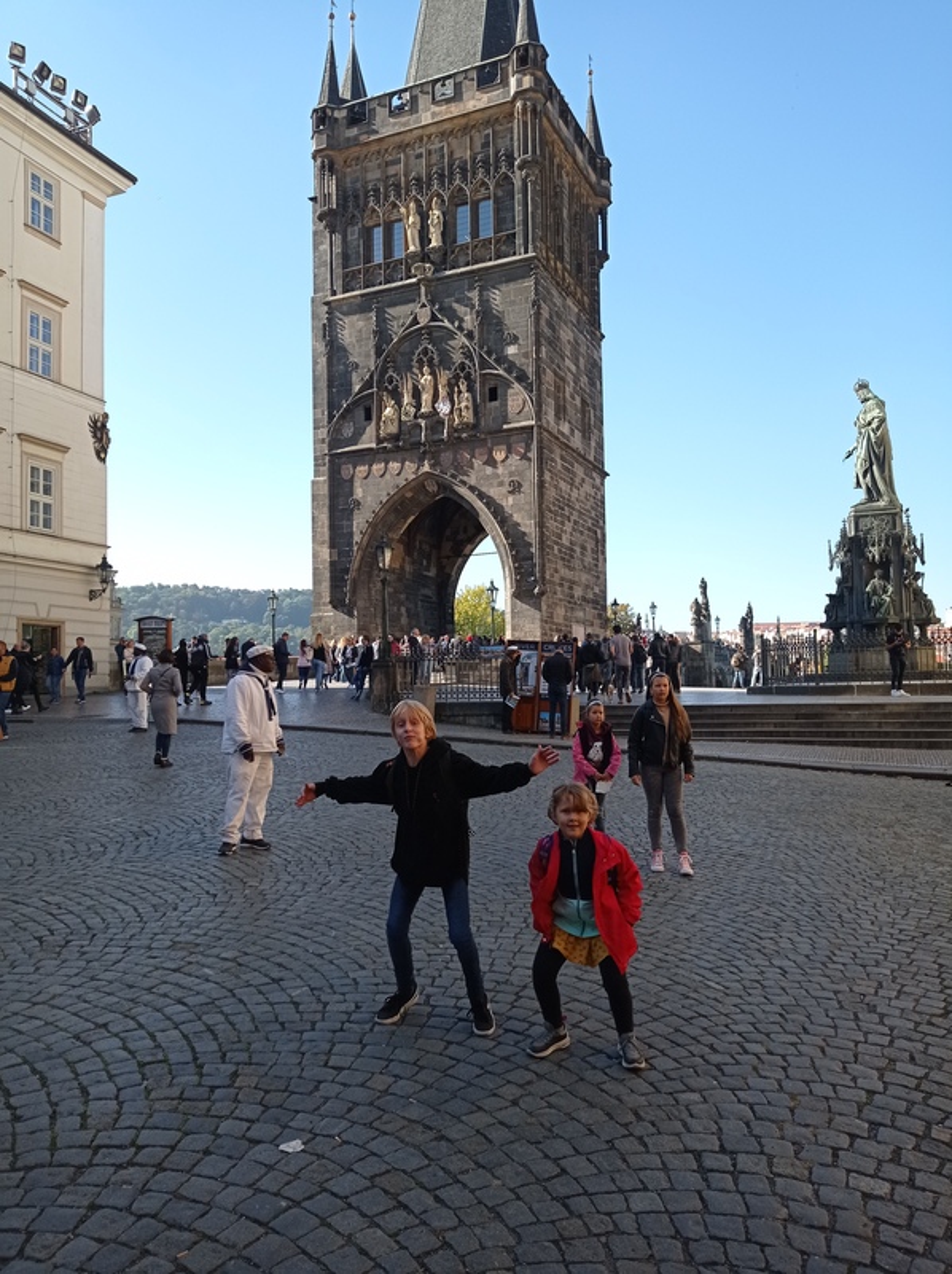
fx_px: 1029
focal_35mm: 28
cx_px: 476
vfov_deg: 63.5
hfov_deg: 49.7
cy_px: 637
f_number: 1.79
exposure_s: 1/1410
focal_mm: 4.74
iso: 104
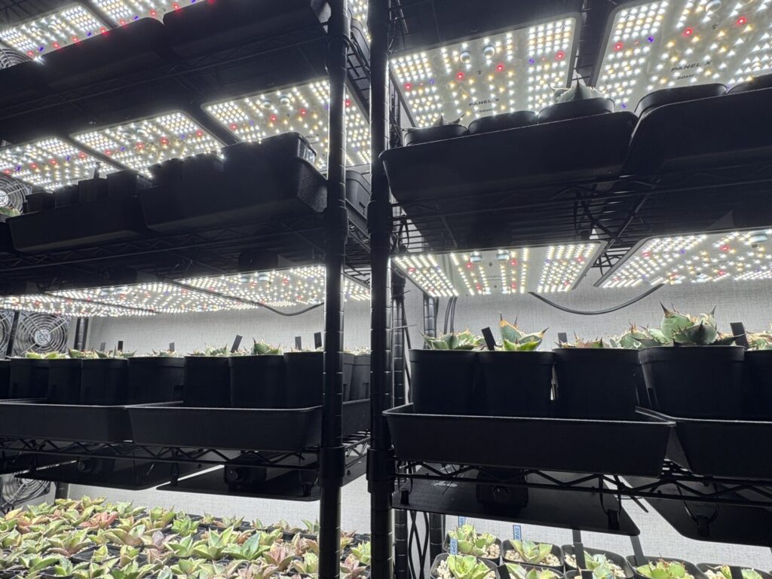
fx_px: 312
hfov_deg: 102.1
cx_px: 386
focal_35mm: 14
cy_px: 290
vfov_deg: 85.7
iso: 40
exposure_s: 1/321
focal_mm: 2.22
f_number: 2.2
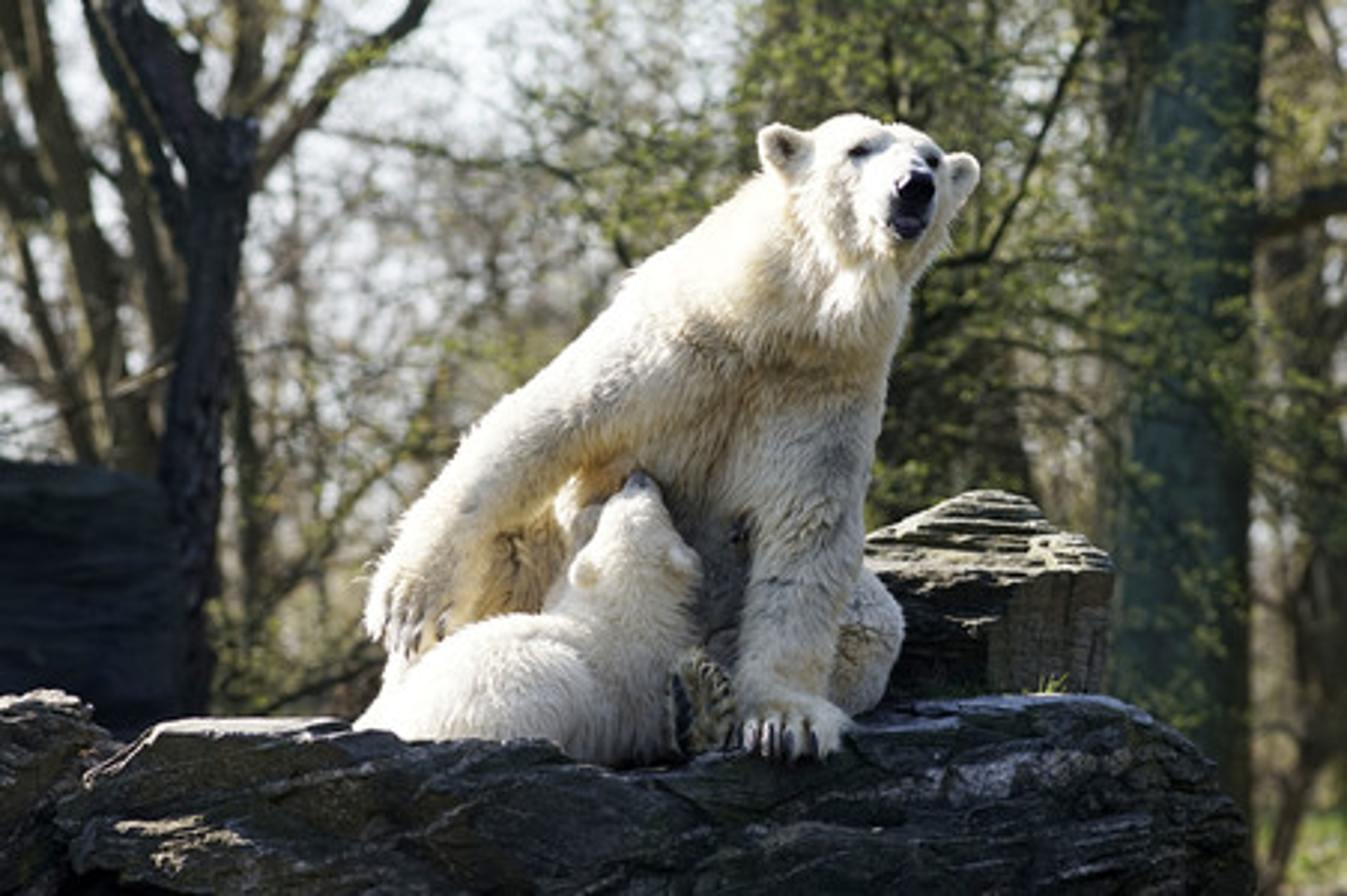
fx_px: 7478
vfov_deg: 6.9
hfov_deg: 10.3
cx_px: 674
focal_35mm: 200
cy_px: 448
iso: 640
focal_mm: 200
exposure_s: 1/1250
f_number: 5
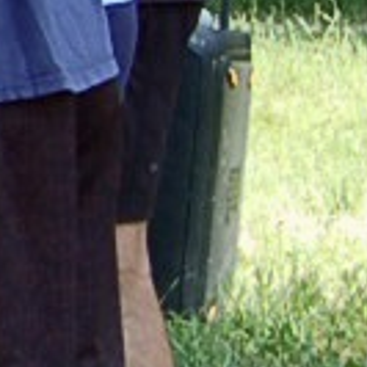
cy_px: -235
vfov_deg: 5.2
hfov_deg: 4.9
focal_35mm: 331
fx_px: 3968
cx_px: -1013
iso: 200
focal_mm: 23
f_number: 6.3
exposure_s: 1/160
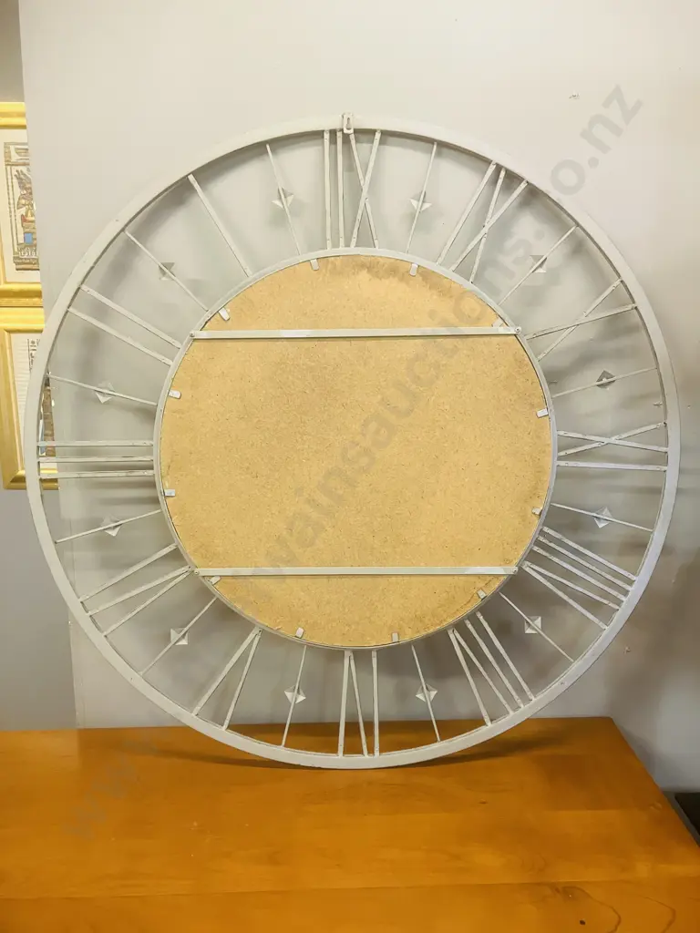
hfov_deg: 49.7
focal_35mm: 28
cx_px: 350
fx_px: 755
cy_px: 466
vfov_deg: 63.4
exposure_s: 1/50
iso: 160
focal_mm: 3.99
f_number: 1.8
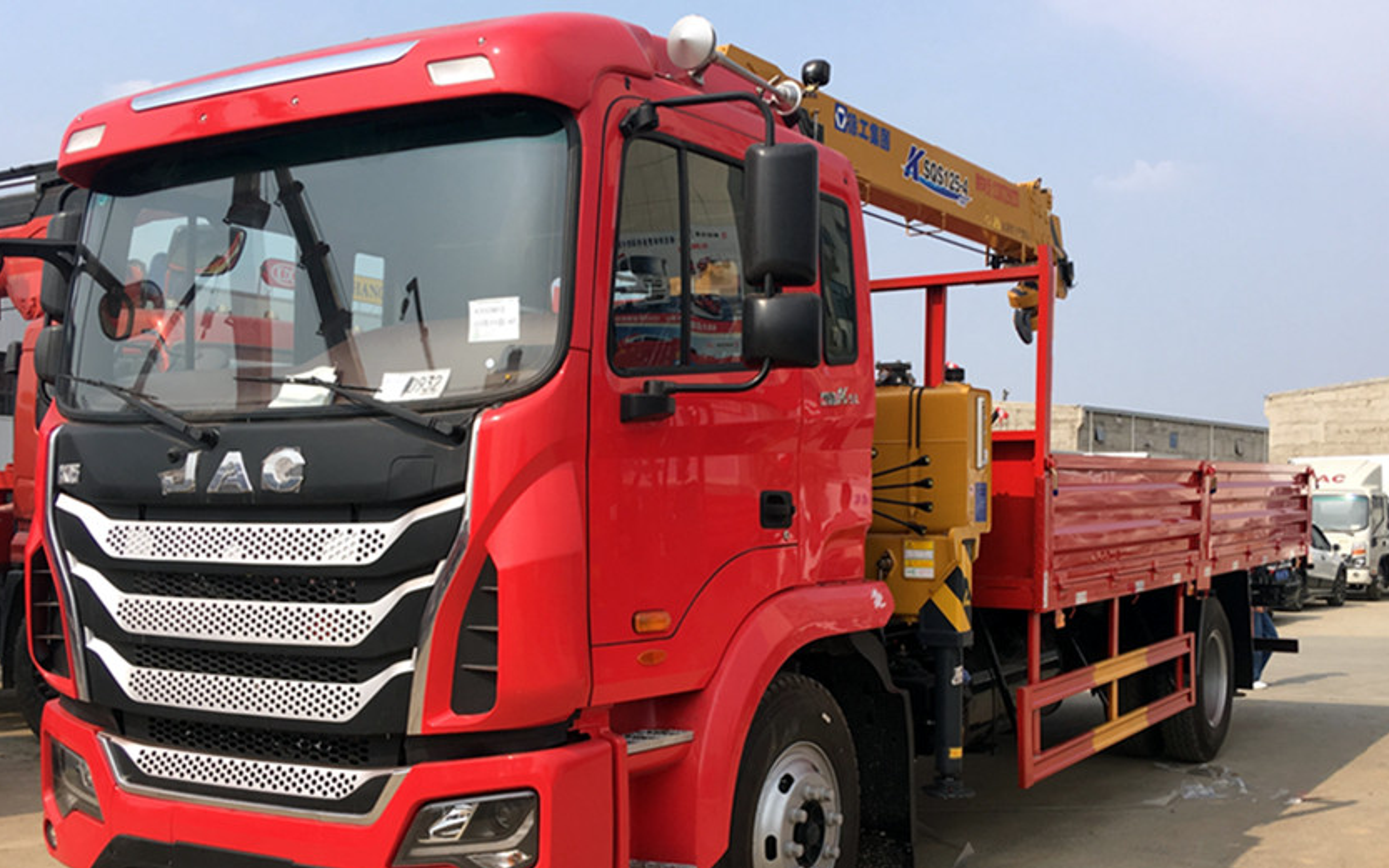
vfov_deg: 35.3
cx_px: 620
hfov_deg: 53.9
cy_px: 490
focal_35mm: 36
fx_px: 1363
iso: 25
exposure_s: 1/1183
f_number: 2.2
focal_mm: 4.15
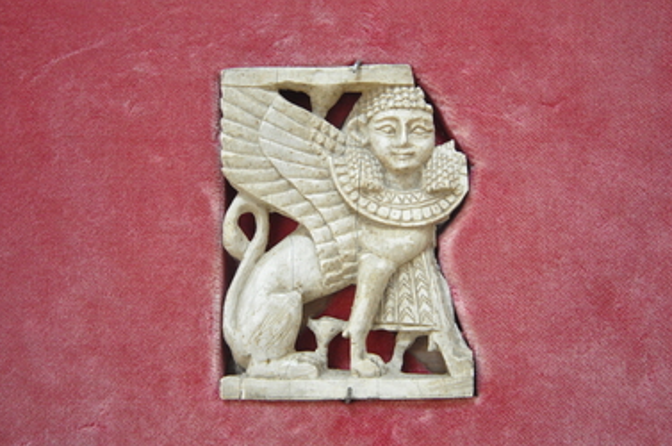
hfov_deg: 54.5
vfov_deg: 37.7
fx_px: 652
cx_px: 344
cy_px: 227
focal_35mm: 35
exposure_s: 1/8
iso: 1600
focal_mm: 20
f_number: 5.6
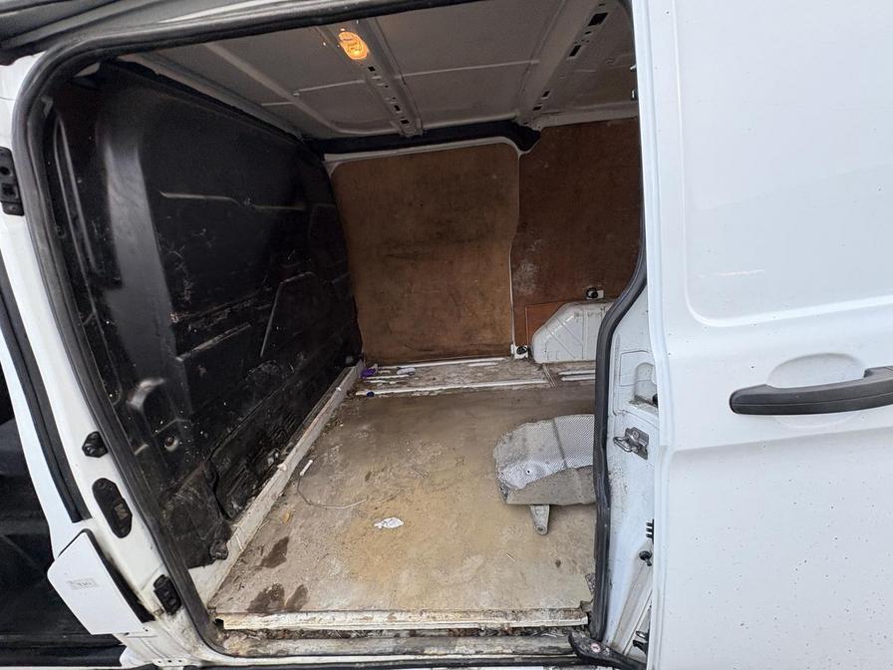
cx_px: 446
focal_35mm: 14
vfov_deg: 85.7
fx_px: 361
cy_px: 335
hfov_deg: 102.1
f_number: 2.2
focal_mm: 2.22
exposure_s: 1/86
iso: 250
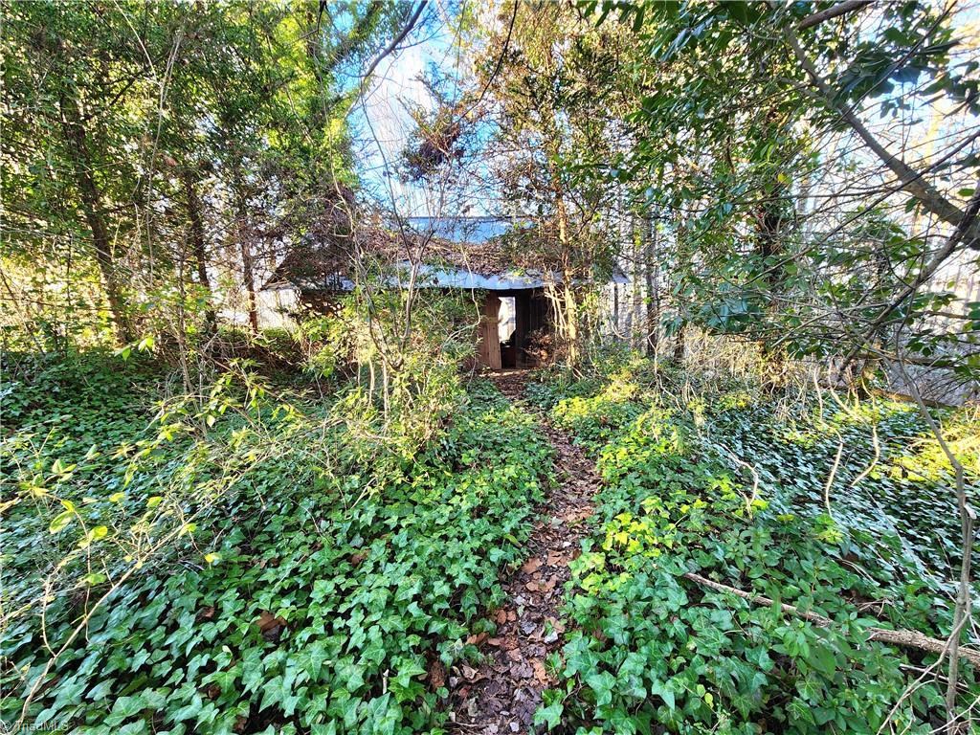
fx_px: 368
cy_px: 368
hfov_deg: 106.2
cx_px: 490
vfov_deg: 89.9
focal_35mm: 13
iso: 125
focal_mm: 2.2
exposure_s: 1/60.2
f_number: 2.2
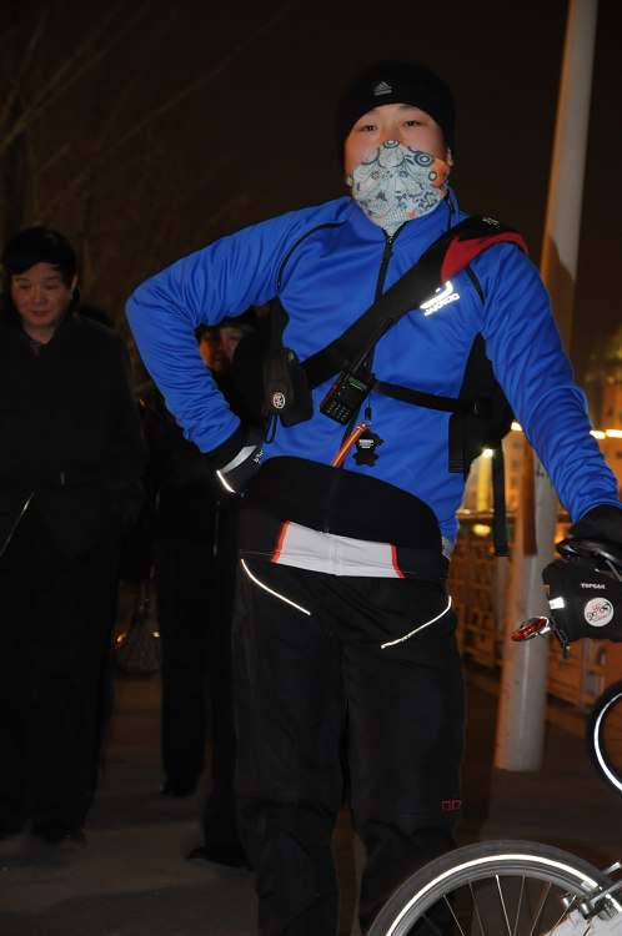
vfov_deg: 23.4
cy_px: 468
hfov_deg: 15.7
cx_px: 311
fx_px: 2261
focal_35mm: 87
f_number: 5.3
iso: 800
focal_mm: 58
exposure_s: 1/10
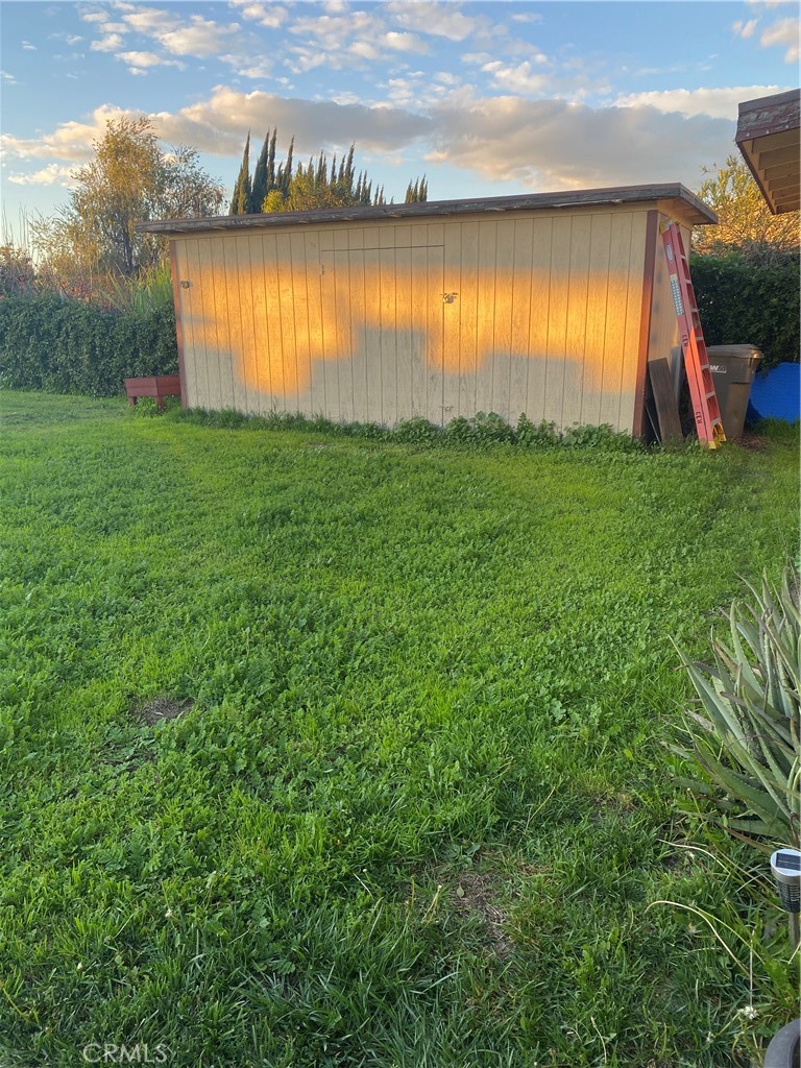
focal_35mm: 26
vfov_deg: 67.3
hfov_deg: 53.1
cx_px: 400
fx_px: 802
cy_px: 534
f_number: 1.8
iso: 32
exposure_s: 1/195
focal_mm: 4.25
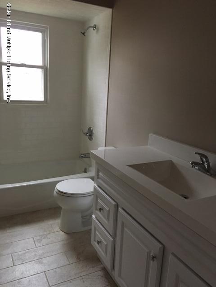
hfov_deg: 48.2
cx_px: 108
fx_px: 241
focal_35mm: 29
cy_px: 144
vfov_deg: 61.7
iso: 200
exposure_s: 1/30
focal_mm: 4.15
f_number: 2.2
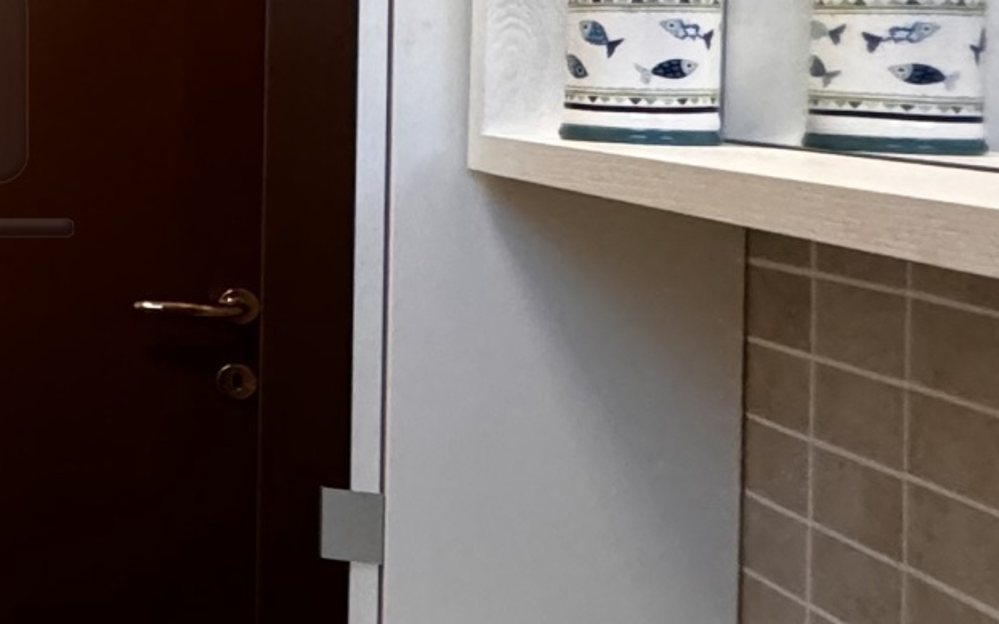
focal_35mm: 61
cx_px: -832
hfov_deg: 21.2
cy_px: 59
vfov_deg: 20.8
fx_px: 1660
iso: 320
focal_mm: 2.22
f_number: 2.2
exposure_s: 1/50
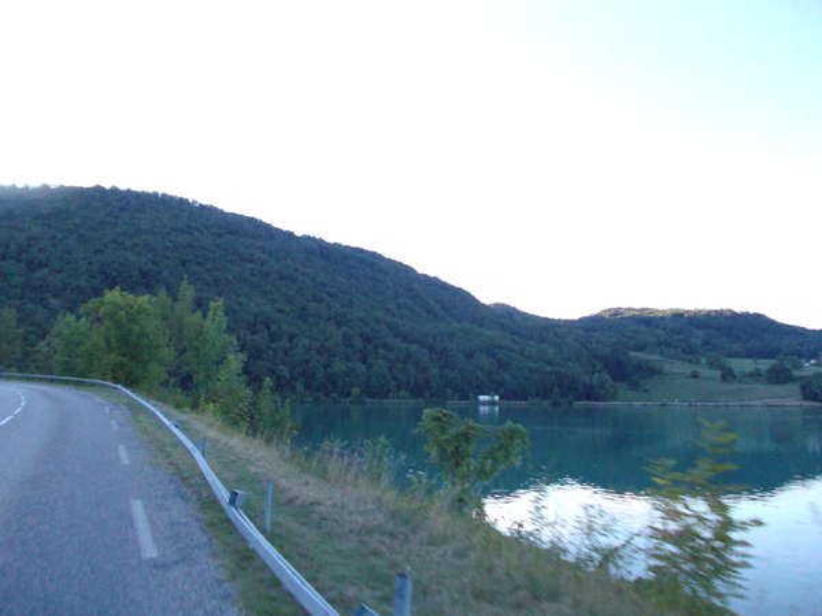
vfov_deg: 49.7
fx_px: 665
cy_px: 308
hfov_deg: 63.4
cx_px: 411
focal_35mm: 28
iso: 80
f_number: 5.4
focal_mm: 4
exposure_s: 1/125
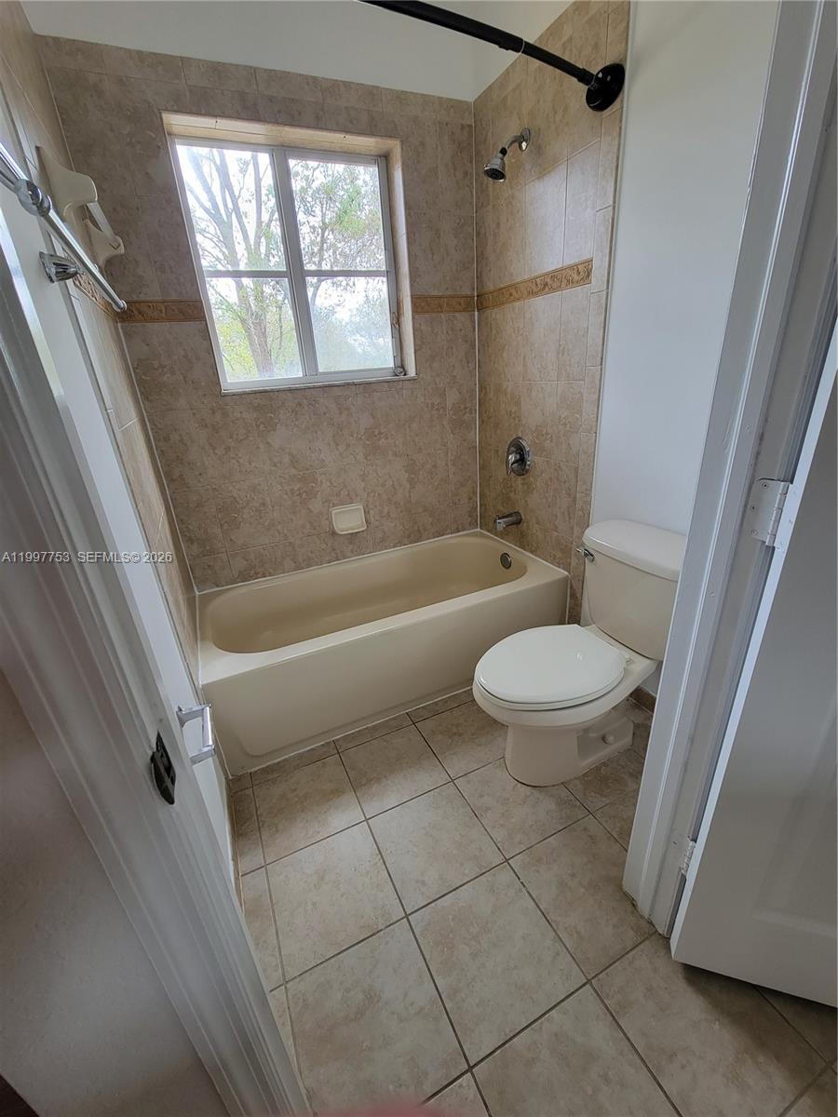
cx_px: 419
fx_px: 420
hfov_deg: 89.9
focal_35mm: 13
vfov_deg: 106.2
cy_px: 558
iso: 125
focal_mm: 2.2
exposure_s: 1/60
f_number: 2.2
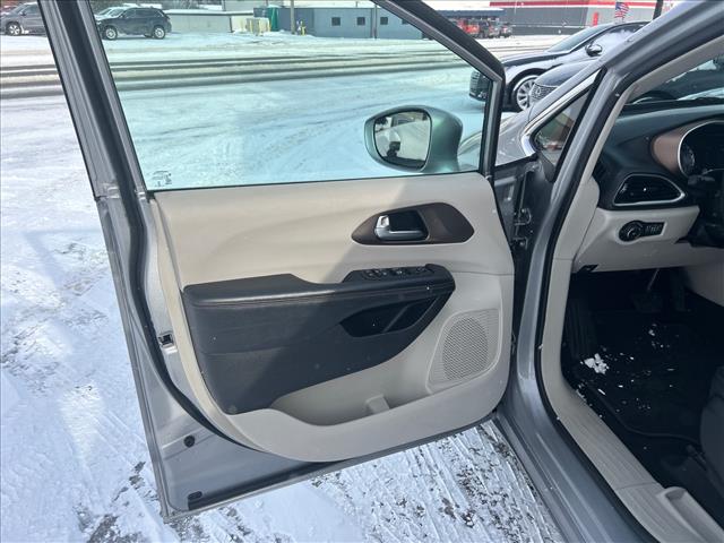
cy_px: 272
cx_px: 362
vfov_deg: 53.1
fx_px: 544
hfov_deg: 67.3
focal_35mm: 26
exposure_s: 1/2994
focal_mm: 5.7
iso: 50
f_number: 1.5
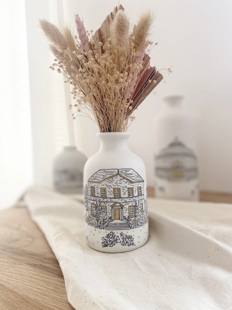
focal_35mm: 26
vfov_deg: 67.3
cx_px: 116
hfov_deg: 53.1
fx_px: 232
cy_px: 155
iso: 32
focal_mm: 4.25
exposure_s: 1/121
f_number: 1.8
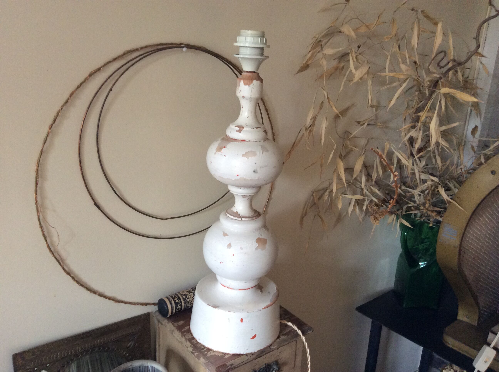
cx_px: 250
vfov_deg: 44.1
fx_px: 461
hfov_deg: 56.9
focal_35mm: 32
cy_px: 186
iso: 125
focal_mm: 3.3
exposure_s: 1/25
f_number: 2.4
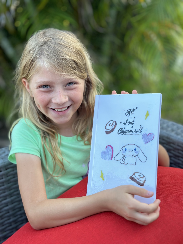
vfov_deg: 39.7
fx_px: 338
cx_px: 92
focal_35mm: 48
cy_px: 122
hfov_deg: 30.3
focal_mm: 6.86
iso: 80
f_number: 1.78
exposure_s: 1/227
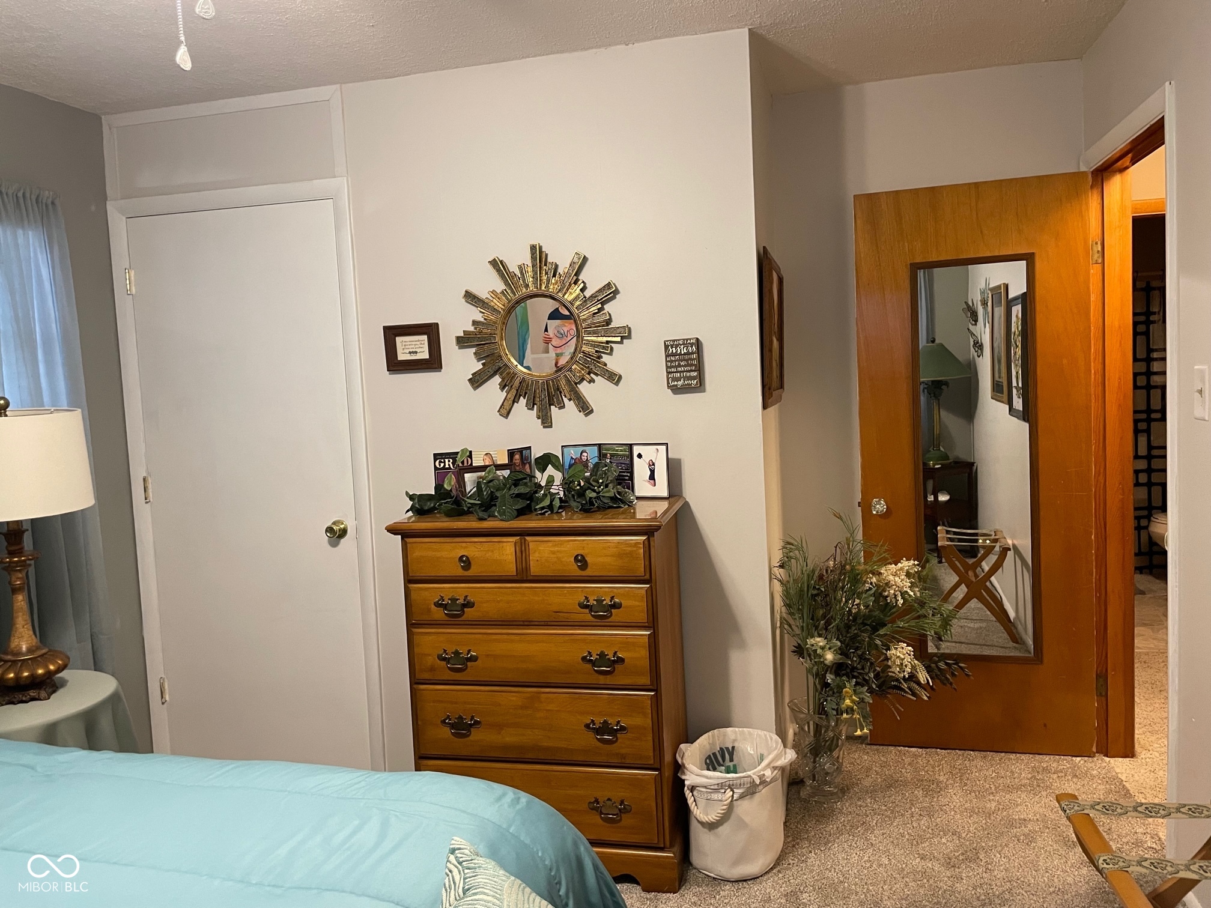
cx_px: 606
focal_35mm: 26
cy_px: 454
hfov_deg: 67.3
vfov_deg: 53.1
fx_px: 910
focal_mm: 4.2
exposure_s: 1/60
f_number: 1.6
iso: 320
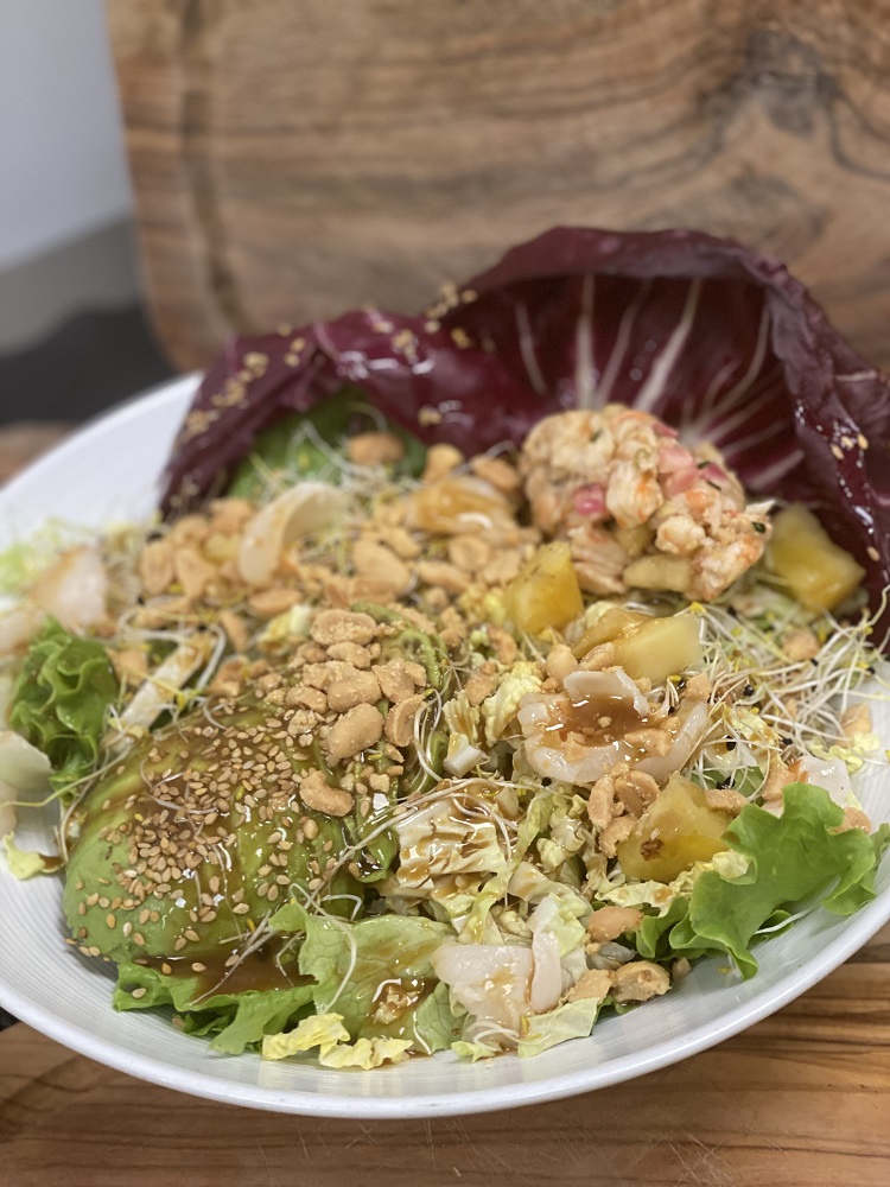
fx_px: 1783
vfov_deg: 36.8
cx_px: 445
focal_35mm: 52
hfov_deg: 28.0
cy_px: 594
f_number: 2
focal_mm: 6
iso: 200
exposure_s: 1/100
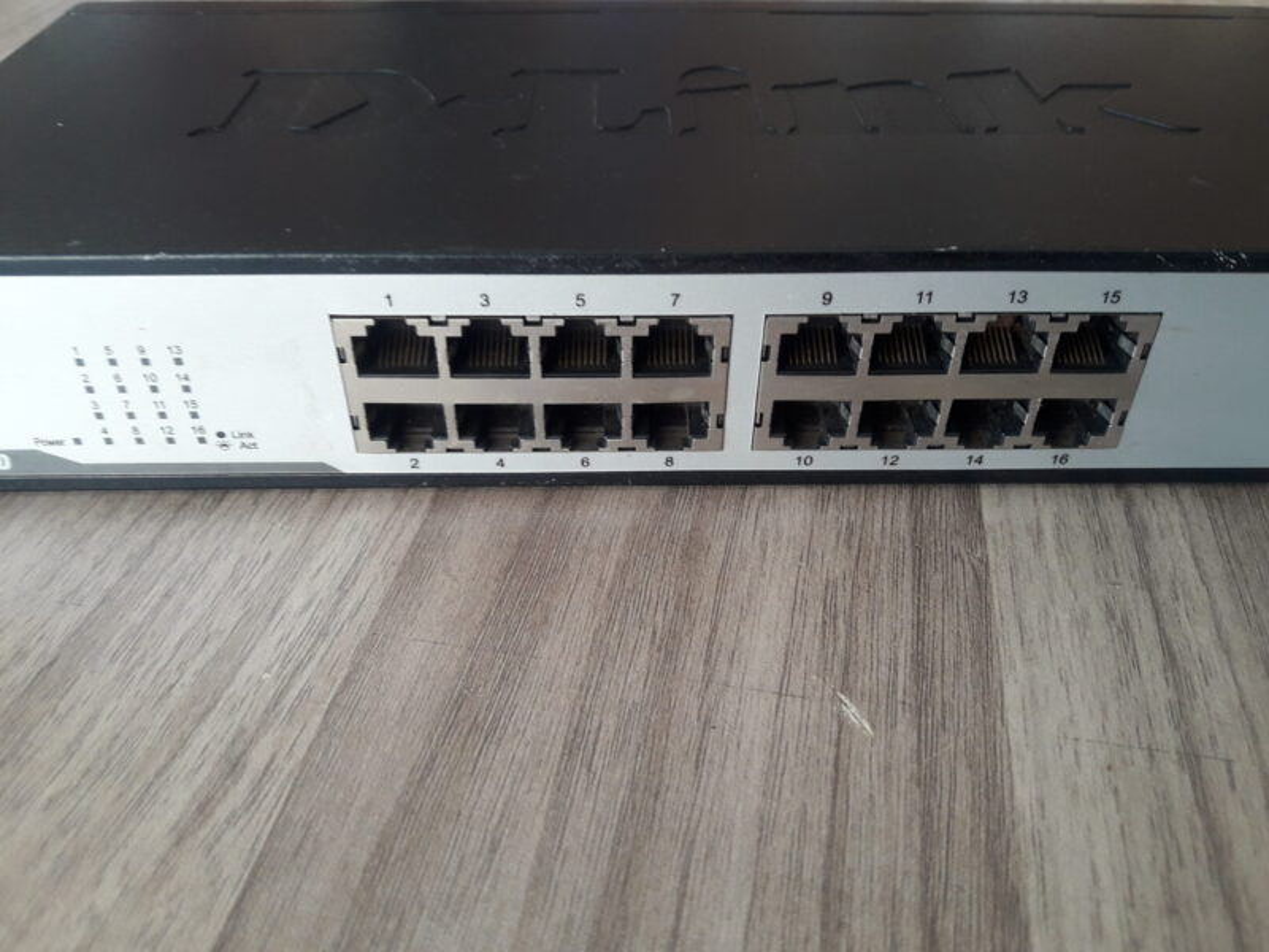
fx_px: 1026
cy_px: 476
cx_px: 634
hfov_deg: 63.4
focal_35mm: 28
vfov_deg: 49.7
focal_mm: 3.7
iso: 80
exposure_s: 1/33
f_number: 1.9
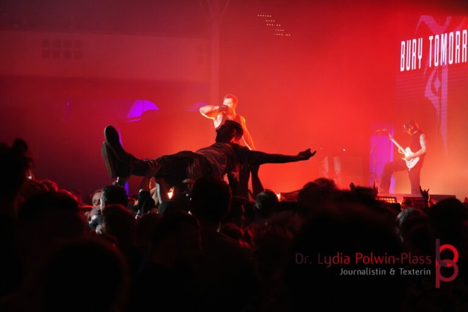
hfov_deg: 18.4
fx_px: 1443
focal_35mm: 111
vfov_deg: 12.3
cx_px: 234
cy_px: 156
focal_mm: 74
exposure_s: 1/60
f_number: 5
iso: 6400
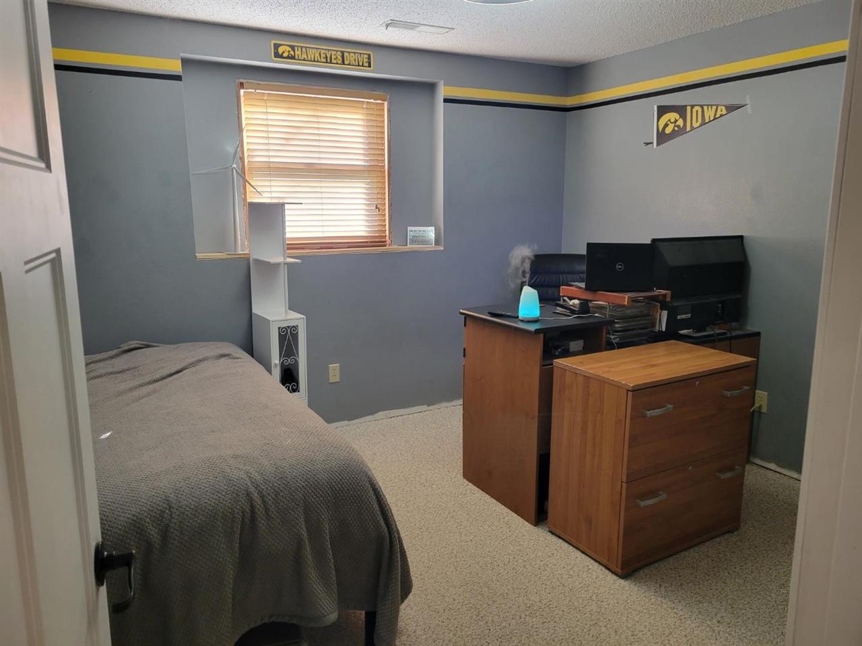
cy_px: 323
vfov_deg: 53.1
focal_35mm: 26
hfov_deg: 67.3
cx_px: 431
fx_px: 647
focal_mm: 5.4
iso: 160
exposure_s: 1/60
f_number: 1.8
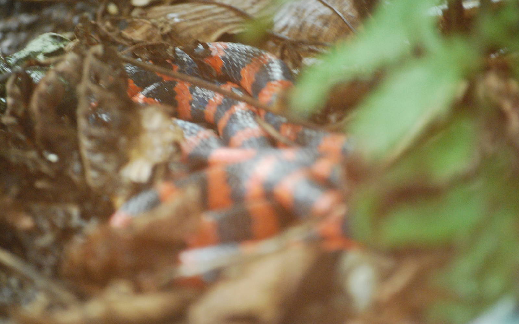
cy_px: 152
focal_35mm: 300
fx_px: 4237
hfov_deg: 7.0
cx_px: 260
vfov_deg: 4.4
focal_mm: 195
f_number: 5
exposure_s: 1/25
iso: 1600
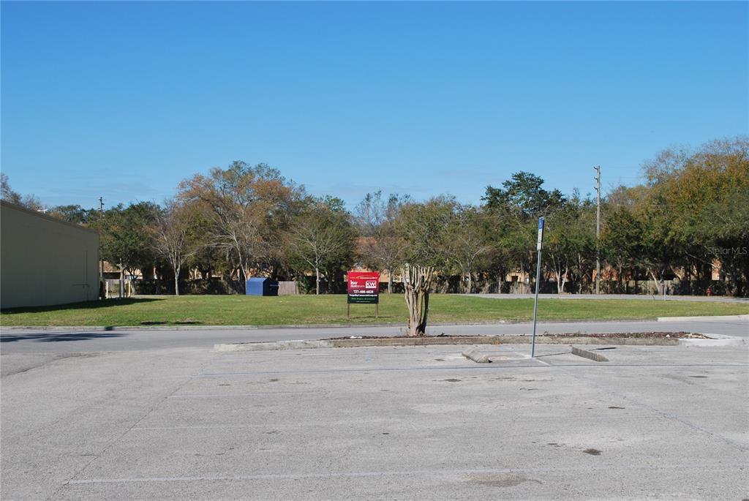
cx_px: 374
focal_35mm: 48
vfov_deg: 28.1
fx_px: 1000
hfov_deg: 41.1
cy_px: 250
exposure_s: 1/250
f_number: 8
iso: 100
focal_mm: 32
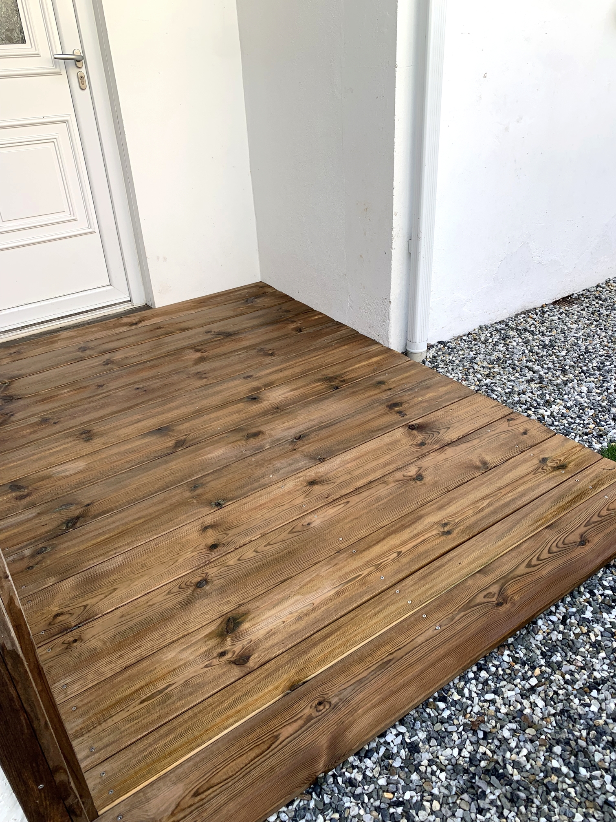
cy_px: 411
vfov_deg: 67.3
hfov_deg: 53.1
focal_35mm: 26
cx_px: 308
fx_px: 617
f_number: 1.8
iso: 25
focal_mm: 4.25
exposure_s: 1/410
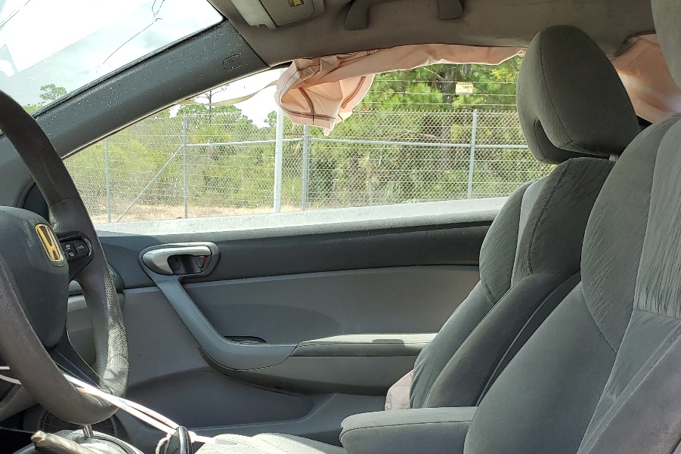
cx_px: 231
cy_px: 450
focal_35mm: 48
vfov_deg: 26.6
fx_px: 908
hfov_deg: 40.6
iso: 50
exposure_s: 1/833
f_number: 1.5
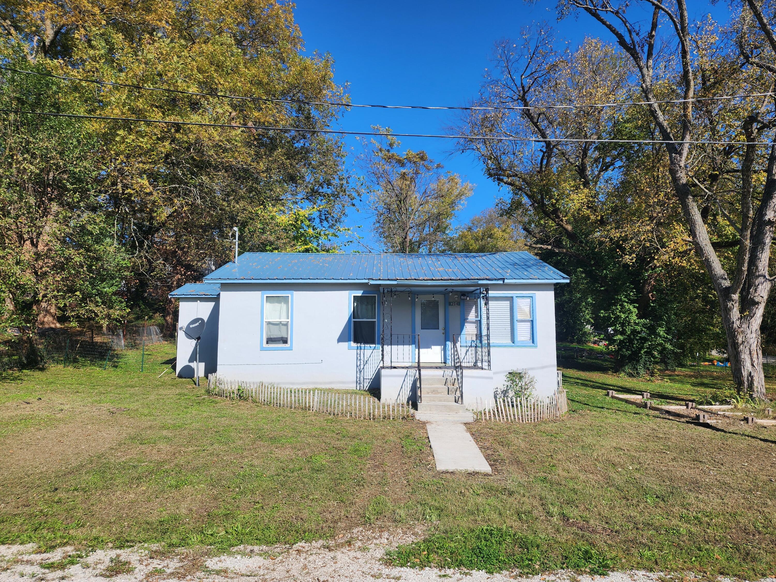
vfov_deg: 58.9
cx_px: 388
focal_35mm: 23
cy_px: 291
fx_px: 516
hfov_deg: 73.9
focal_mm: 6.4
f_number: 1.8
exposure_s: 1/1250
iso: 12
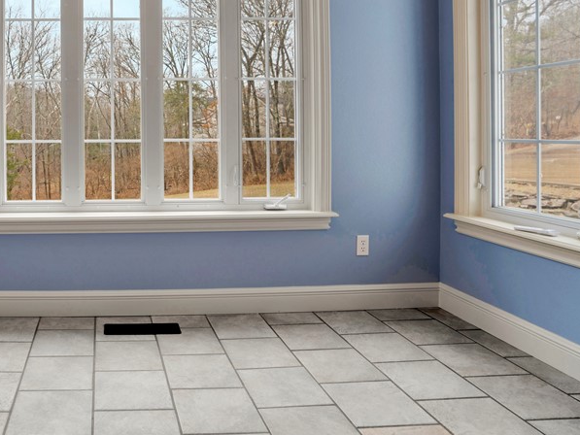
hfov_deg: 57.7
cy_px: 150
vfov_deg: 49.0
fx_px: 469
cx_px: 101
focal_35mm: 28
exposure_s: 1/6
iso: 100
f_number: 6.3
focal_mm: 16
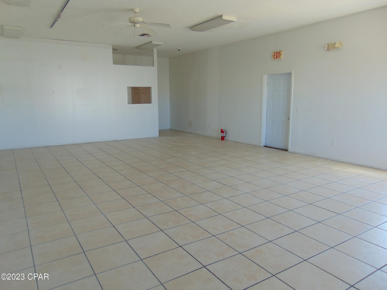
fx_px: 279
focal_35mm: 25
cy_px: 145
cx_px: 194
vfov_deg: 54.9
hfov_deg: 69.4
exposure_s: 1/40
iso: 80
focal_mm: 4.5
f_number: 3
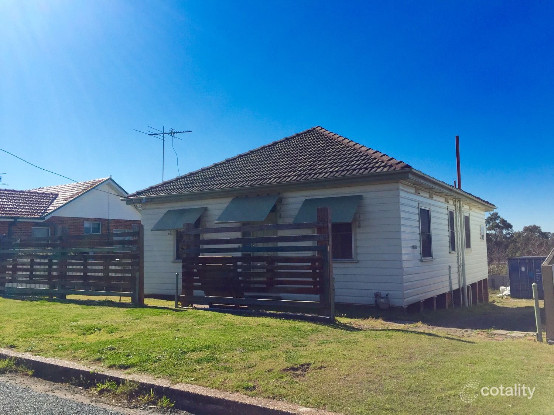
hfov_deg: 61.7
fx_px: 464
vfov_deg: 48.2
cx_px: 277
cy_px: 208
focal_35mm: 29
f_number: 2.2
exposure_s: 1/2639
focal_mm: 4.15
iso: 32
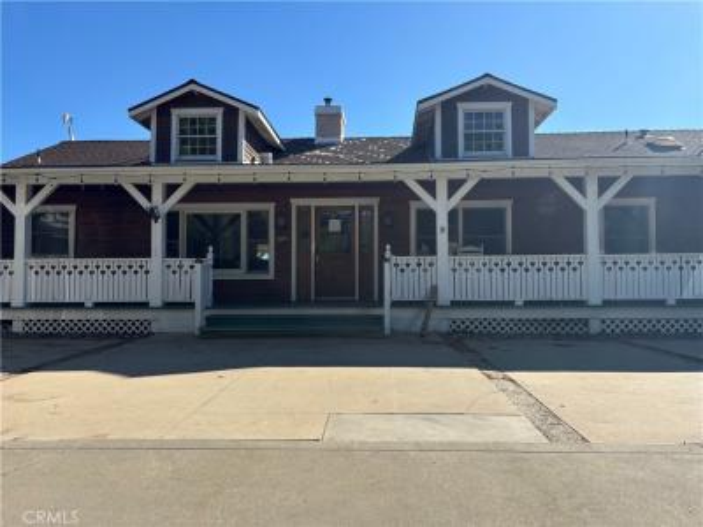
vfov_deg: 53.1
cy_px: 264
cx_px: 352
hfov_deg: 67.3
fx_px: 528
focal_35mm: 26
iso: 50
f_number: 1.6
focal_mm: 5.96
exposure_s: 1/5076
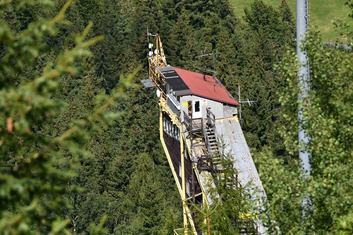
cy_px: 118
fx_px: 2941
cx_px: 176
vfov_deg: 4.6
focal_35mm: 300
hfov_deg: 6.9
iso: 125
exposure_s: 1/2500
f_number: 4
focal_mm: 200
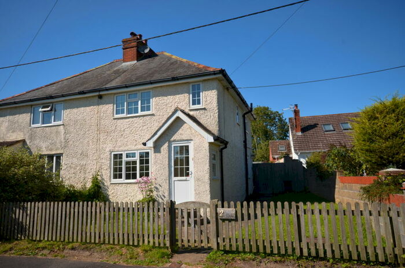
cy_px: 134
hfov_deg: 70.6
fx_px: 286
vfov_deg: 50.2
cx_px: 202
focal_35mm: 26
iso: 100
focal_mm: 17
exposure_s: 1/250
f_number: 8
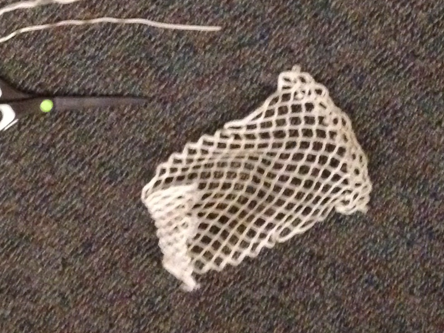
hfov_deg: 20.8
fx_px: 1193
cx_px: 71
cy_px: -87
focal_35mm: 93
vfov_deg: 15.2
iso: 800
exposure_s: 1/15
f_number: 2.4
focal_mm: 4.12
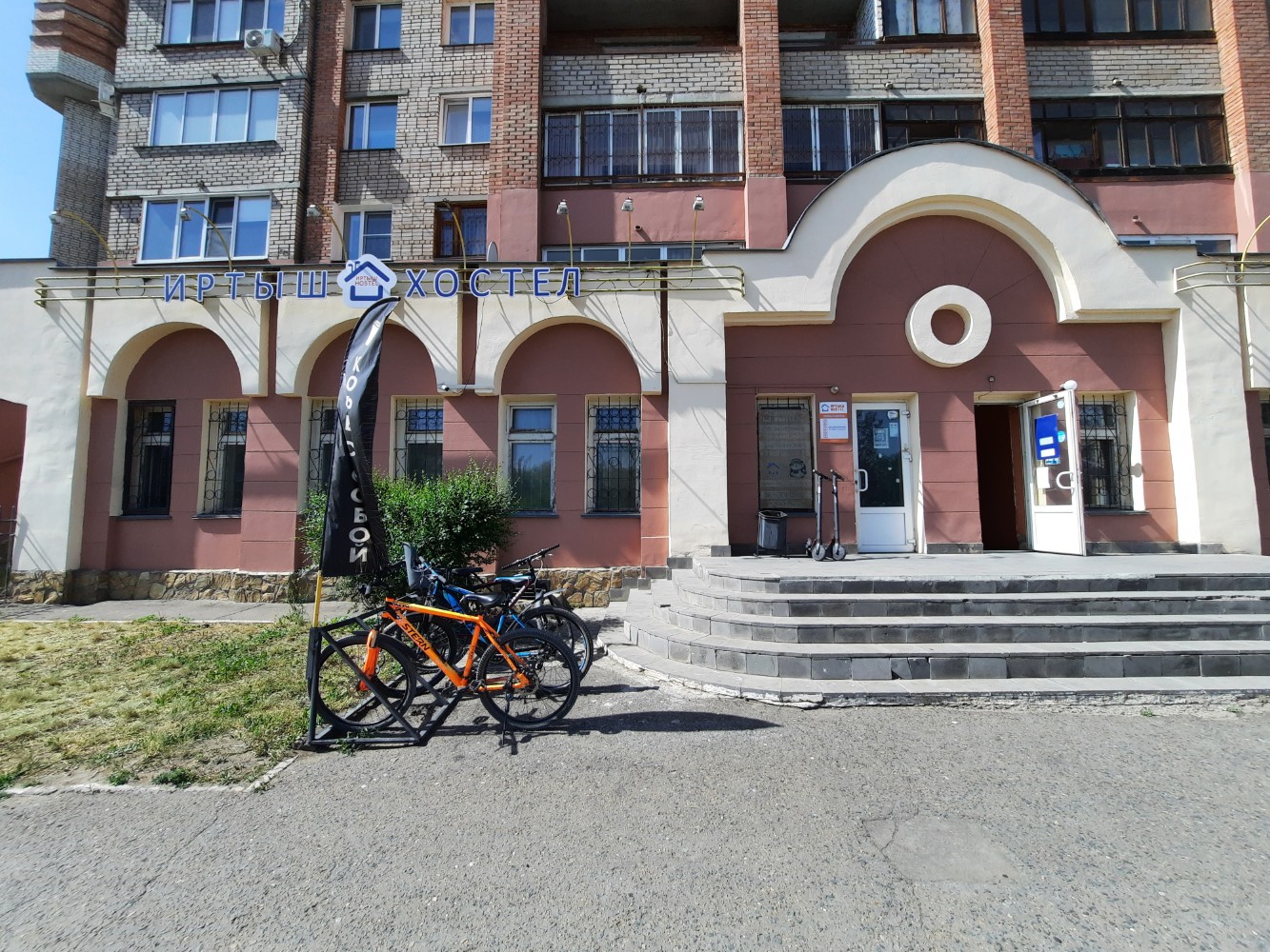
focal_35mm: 13
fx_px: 477
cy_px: 476
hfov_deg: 106.2
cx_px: 635
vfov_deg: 89.9
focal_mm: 1.74
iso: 40
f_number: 2.2
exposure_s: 1/1111
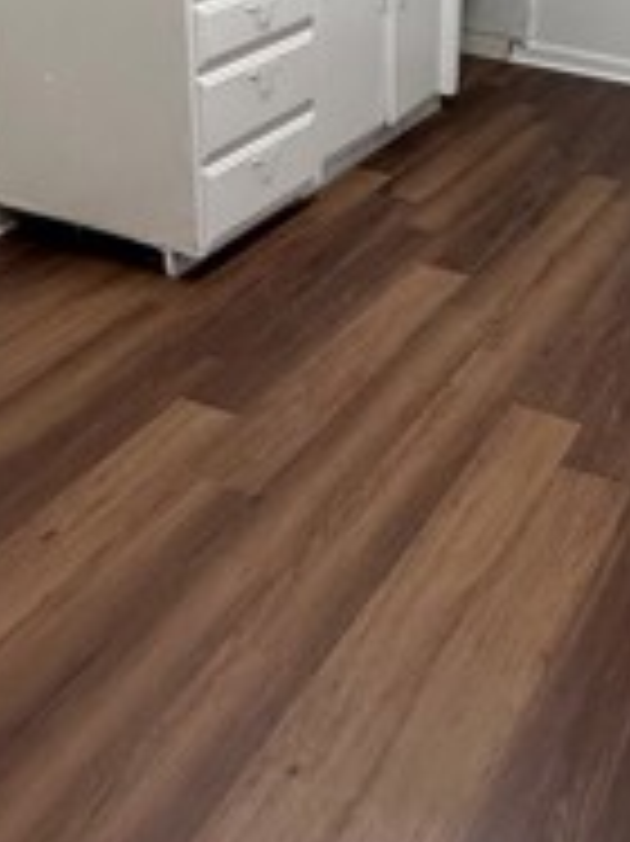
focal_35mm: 48
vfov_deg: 37.8
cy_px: 135
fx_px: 1166
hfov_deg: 29.5
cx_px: 513
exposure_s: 1/120
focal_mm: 2.22
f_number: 2.2
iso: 250
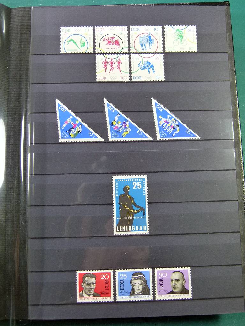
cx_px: 122
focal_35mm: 33
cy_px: 163
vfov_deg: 55.4
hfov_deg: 42.9
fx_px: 311
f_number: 3
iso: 250
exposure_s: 1/60
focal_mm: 5.9
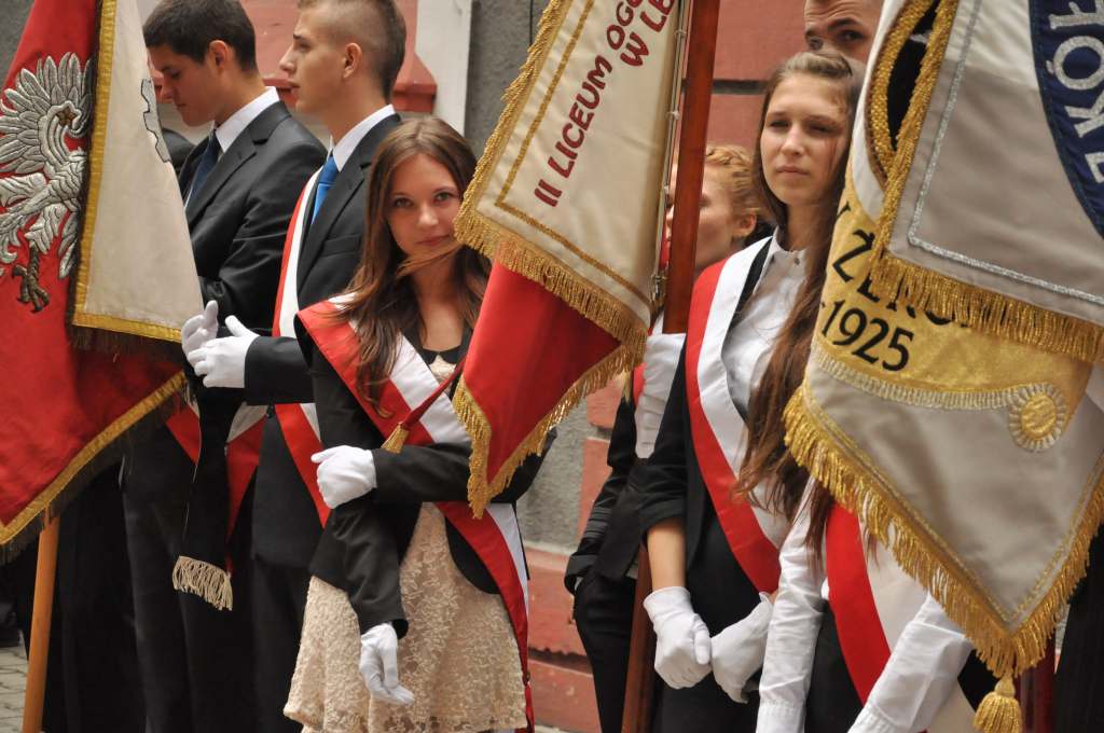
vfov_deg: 13.0
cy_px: 366
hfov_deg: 19.5
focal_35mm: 105
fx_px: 3216
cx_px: 552
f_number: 5.3
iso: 2000
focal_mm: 70
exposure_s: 1/1600
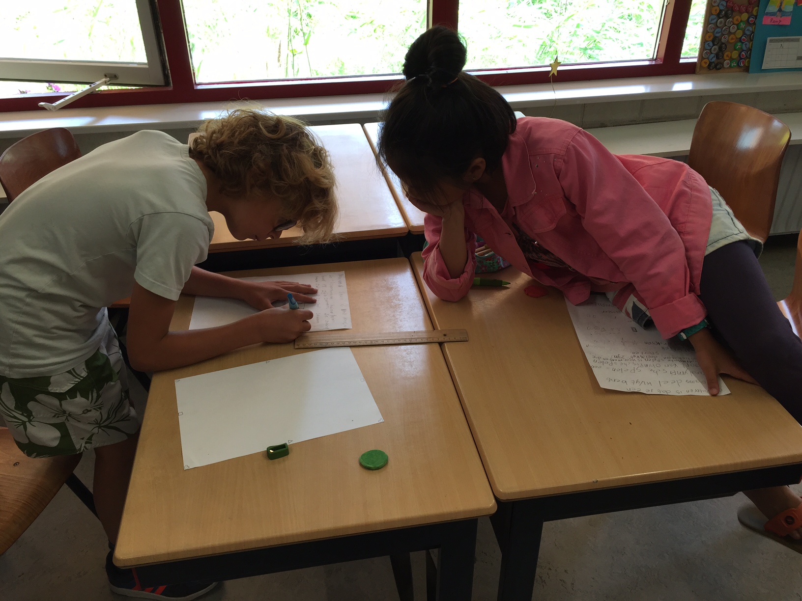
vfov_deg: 48.2
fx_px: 672
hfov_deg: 61.7
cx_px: 401
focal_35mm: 29
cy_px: 300
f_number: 2.2
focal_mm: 4.15
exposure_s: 1/50
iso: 32
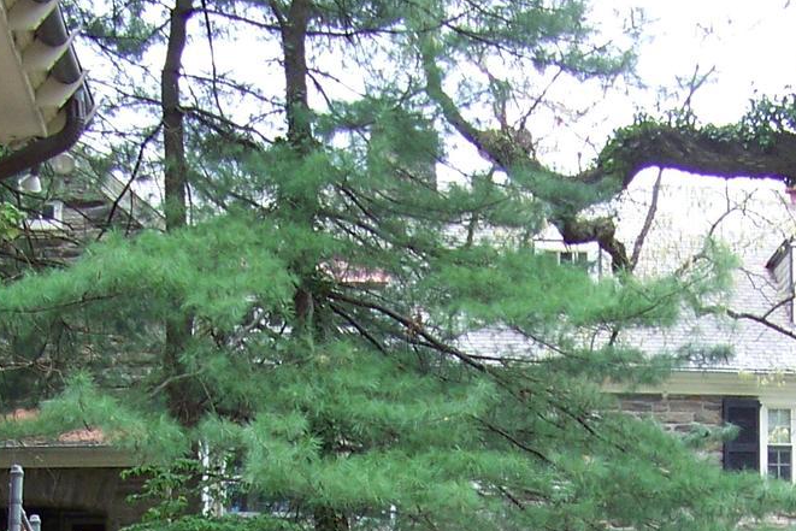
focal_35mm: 116
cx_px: 391
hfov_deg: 17.6
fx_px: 2565
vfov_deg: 11.2
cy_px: 865
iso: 64
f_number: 2.8
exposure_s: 1/30
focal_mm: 5.85
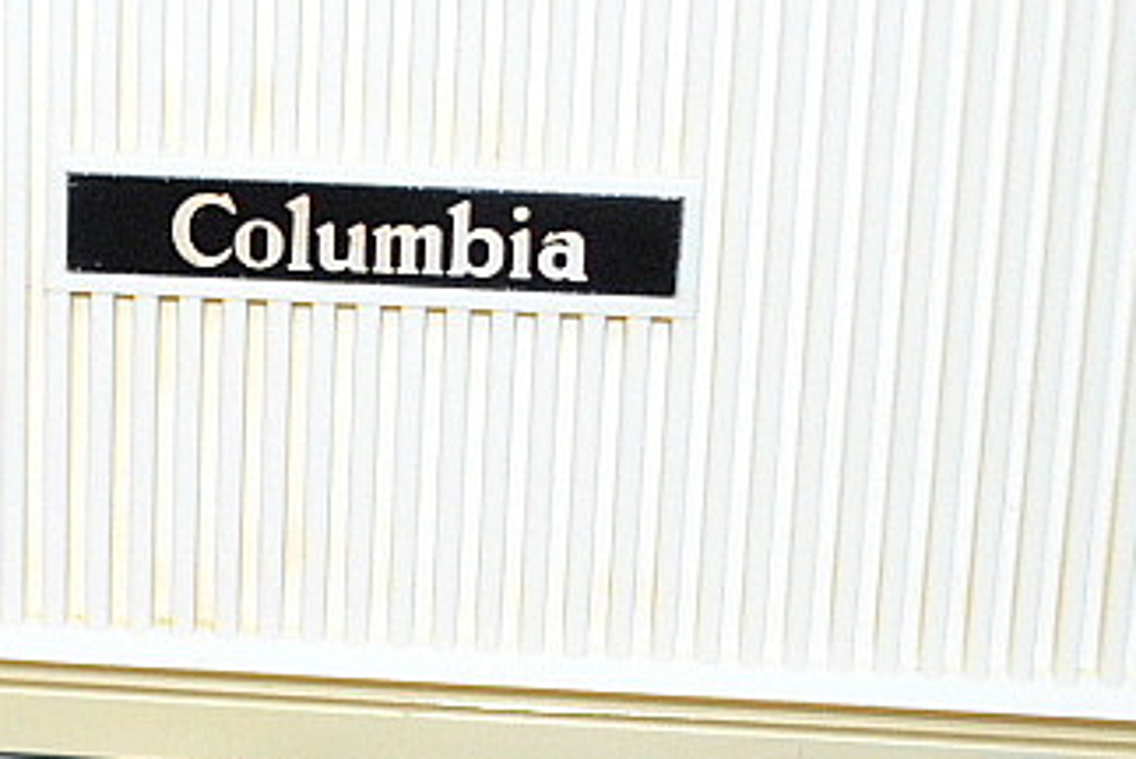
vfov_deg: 11.5
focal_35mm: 119
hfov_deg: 16.5
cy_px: 318
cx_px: -200
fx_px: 3758
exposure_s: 1/60
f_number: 4.8
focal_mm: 32
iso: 800
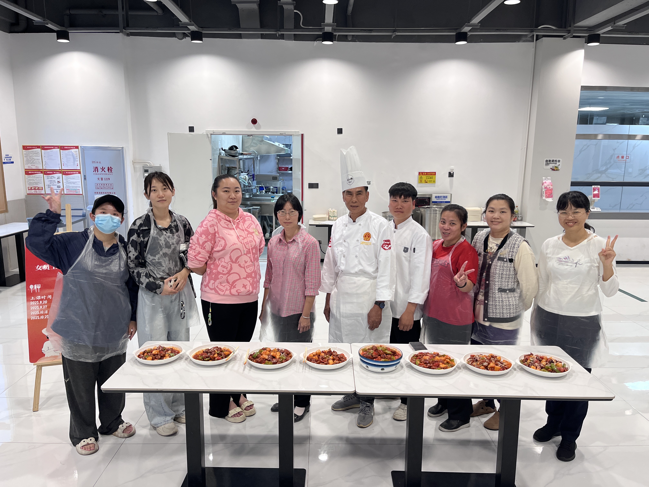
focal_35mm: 26
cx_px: 324
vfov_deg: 53.1
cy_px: 244
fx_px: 487
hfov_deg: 67.3
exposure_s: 1/100
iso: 125
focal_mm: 5.1
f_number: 1.6
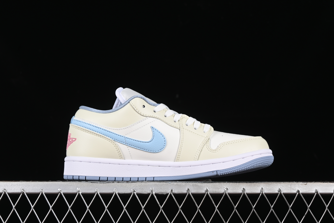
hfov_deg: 27.0
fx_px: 696
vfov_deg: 18.2
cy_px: 112
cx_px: 167
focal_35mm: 75
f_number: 8
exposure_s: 1/80
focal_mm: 50
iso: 160
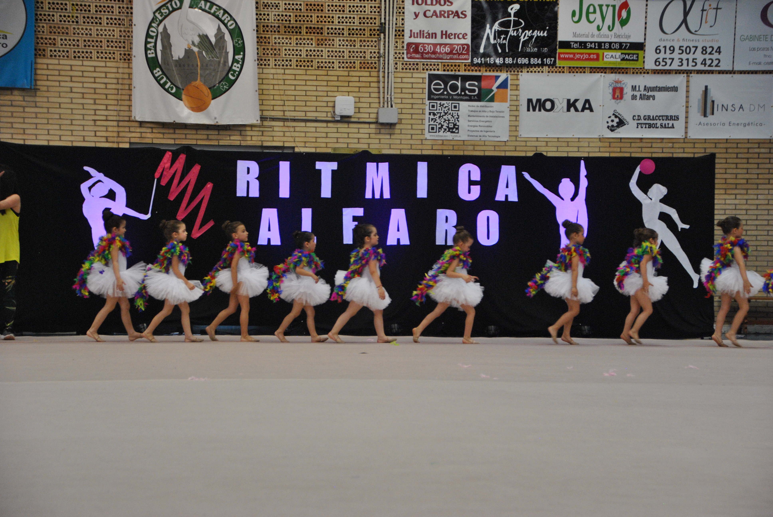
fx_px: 1999
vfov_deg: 14.7
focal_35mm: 93
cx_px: 386
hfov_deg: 21.9
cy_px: 258
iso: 800
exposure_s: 1/160
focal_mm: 62
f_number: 5
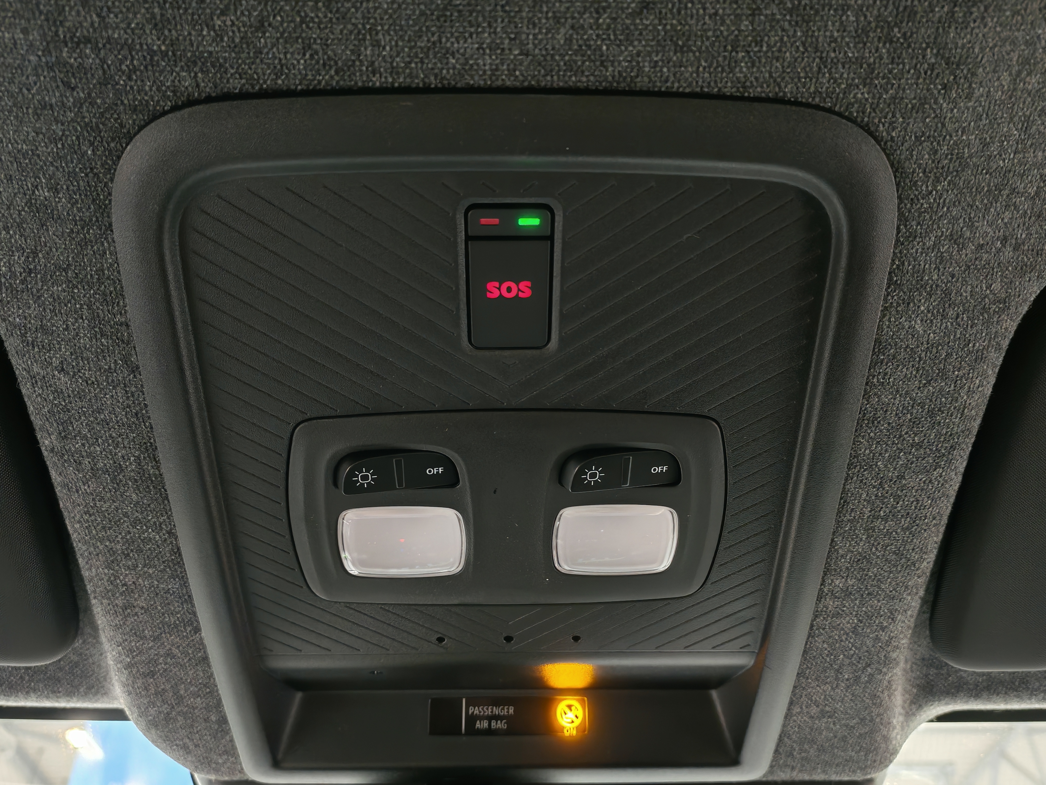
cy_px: 392
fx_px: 997
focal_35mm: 33
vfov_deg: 42.9
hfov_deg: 55.4
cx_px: 523
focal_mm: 6.12
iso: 3200
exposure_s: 1/33
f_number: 1.9
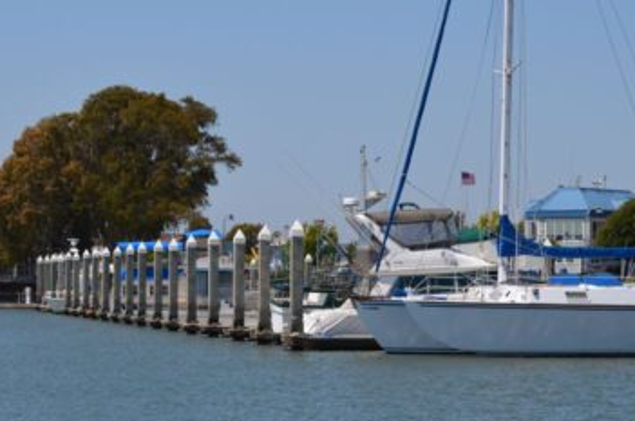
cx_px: 295
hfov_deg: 14.6
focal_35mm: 141
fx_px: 2481
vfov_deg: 9.7
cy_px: 200
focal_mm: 55
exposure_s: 1/320
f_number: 9
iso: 100
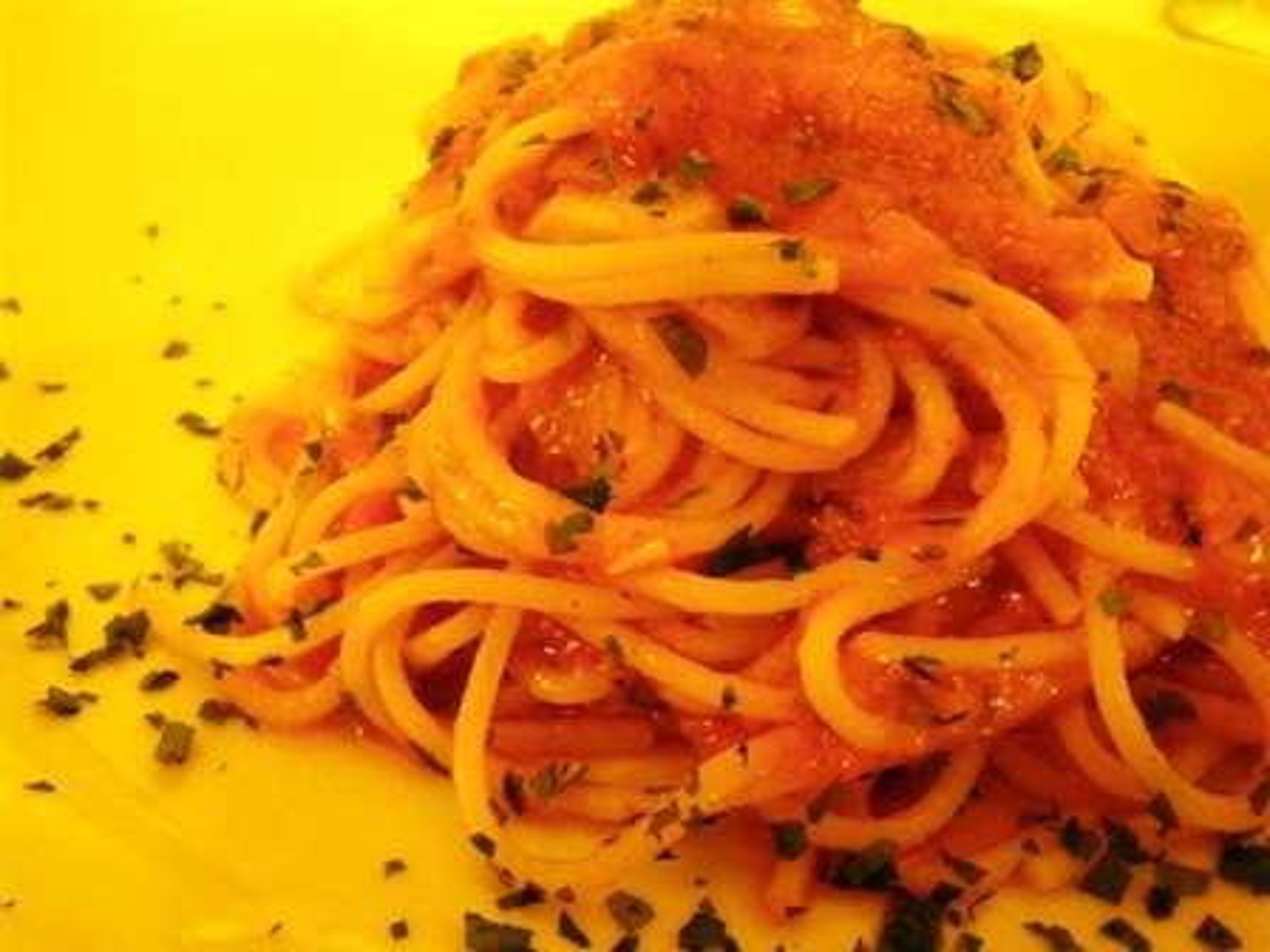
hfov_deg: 54.0
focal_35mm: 34
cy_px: 476
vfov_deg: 41.8
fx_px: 1247
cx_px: 635
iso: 800
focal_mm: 6.1
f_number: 3.8
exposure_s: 1/5
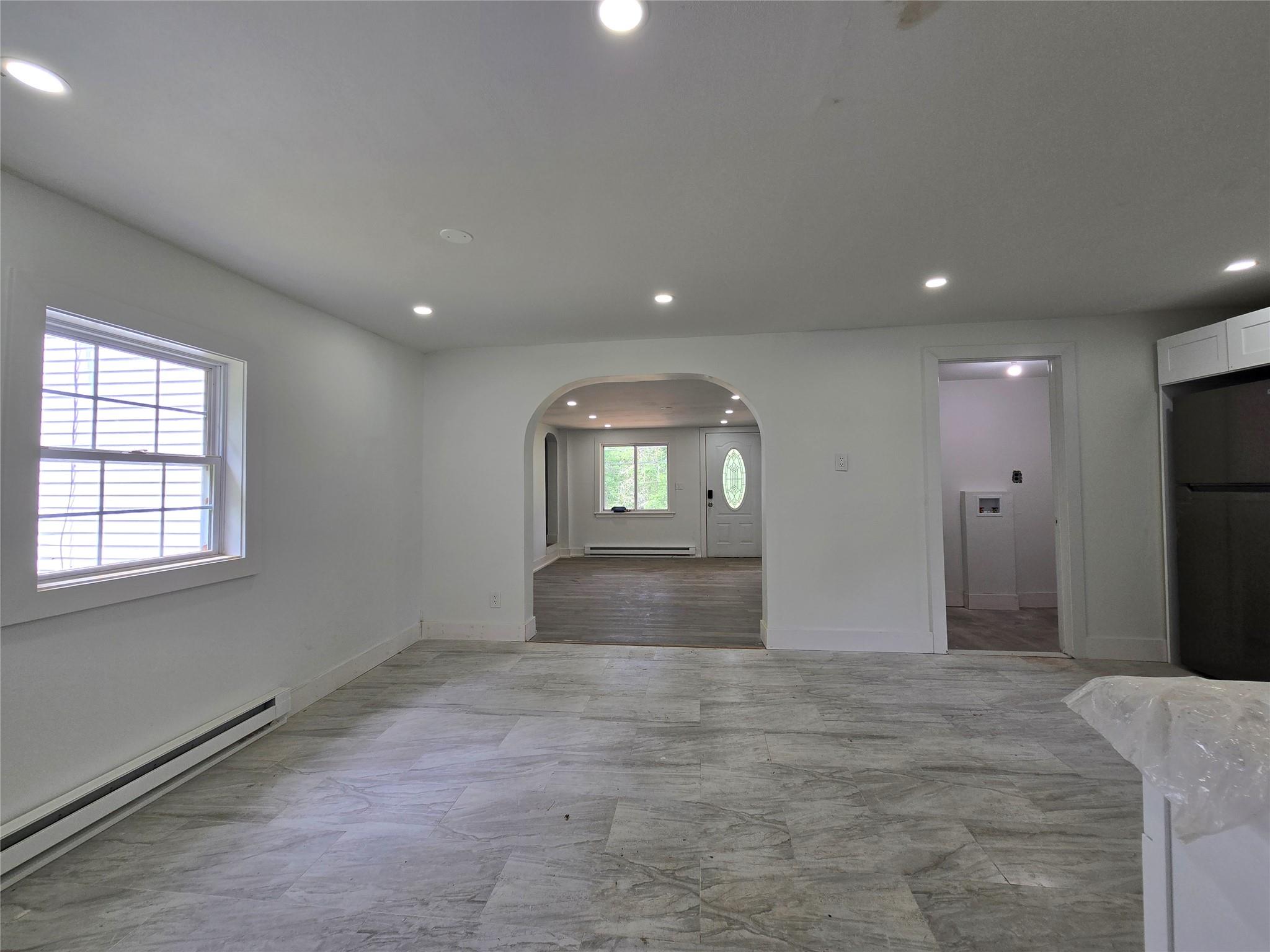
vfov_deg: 89.9
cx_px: 635
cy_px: 476
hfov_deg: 106.2
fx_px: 477
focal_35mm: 13
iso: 50
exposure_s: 1/120
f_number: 2.2
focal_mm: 2.2
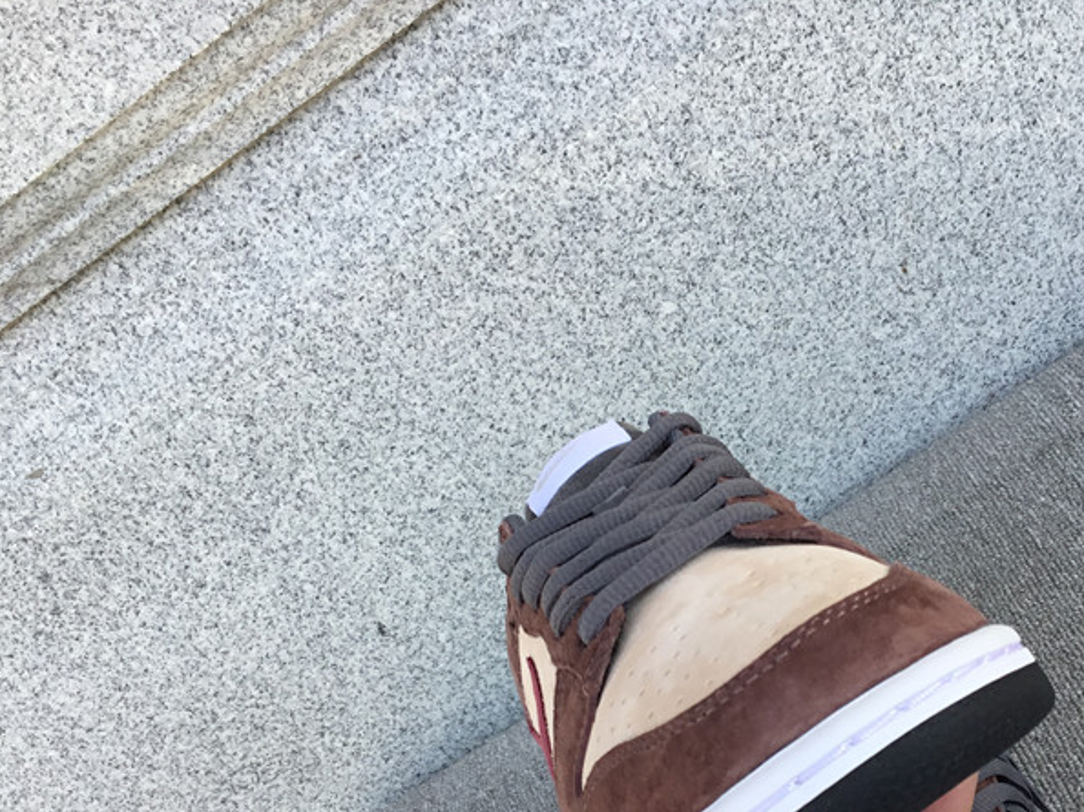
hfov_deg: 40.1
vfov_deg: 30.3
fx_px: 1471
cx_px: 701
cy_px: 610
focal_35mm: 47
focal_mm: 3.3
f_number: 2.4
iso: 25
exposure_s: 1/238
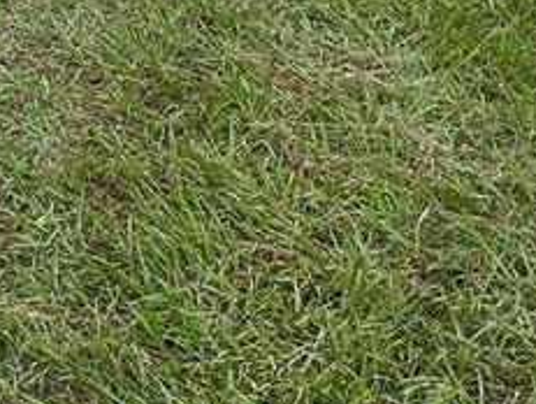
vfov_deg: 8.9
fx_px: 2466
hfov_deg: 11.7
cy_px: -362
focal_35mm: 159
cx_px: -357
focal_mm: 6.3
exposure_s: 1/120
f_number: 1.7
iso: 12
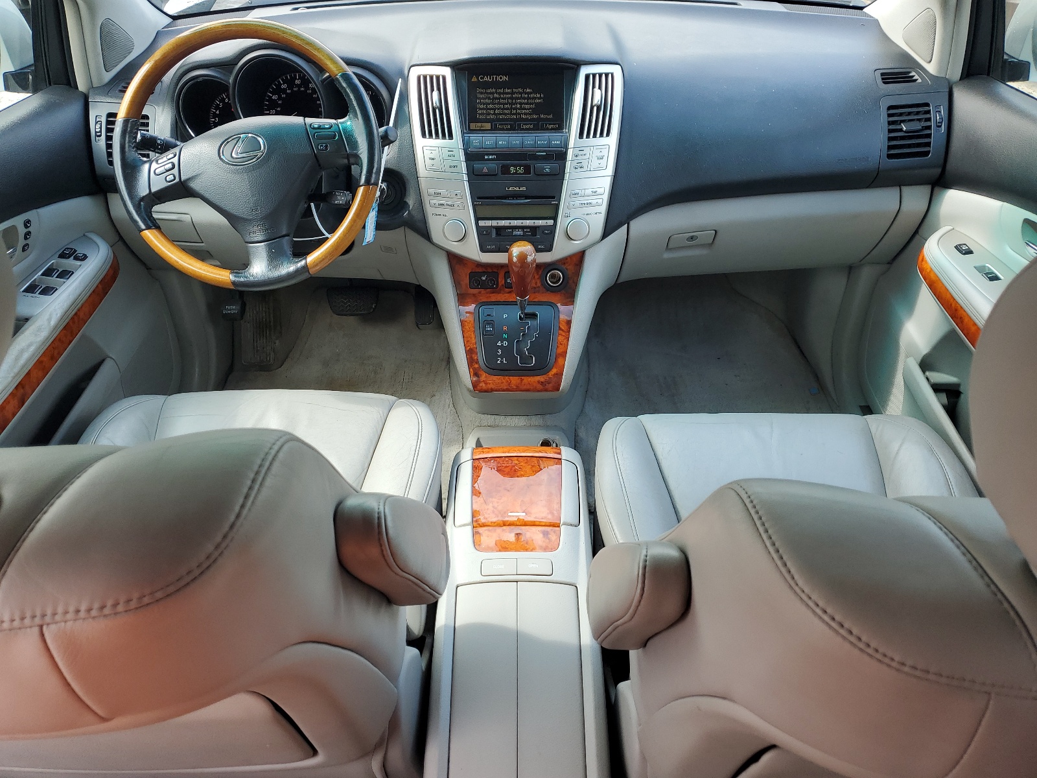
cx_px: 518
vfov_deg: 53.1
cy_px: 389
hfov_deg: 67.3
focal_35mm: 26
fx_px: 779
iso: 50
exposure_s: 1/238
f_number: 1.5
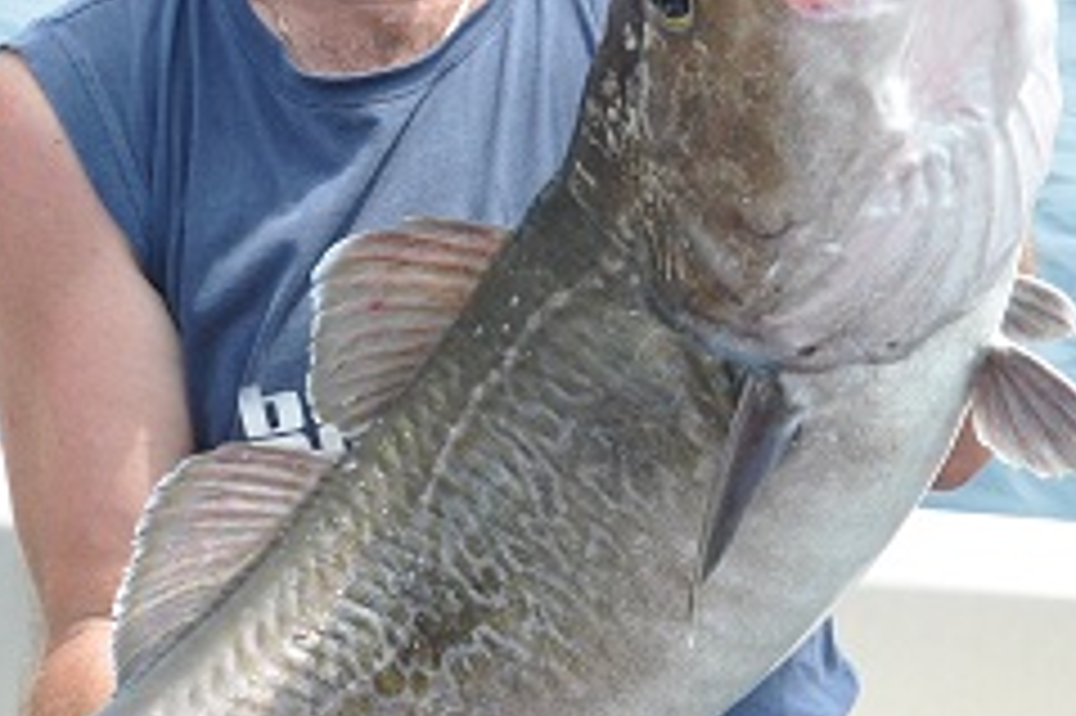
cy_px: 194
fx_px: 2897
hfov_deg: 21.0
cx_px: 500
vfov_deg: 14.0
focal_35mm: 97
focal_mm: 18
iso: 400
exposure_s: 1/400
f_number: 10
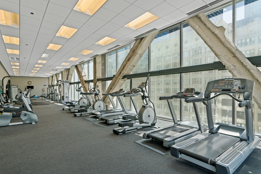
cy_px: 89
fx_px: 138
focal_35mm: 19
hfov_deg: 86.8
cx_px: 124
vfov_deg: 64.6
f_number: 8
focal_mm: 18
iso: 200
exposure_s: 1/8
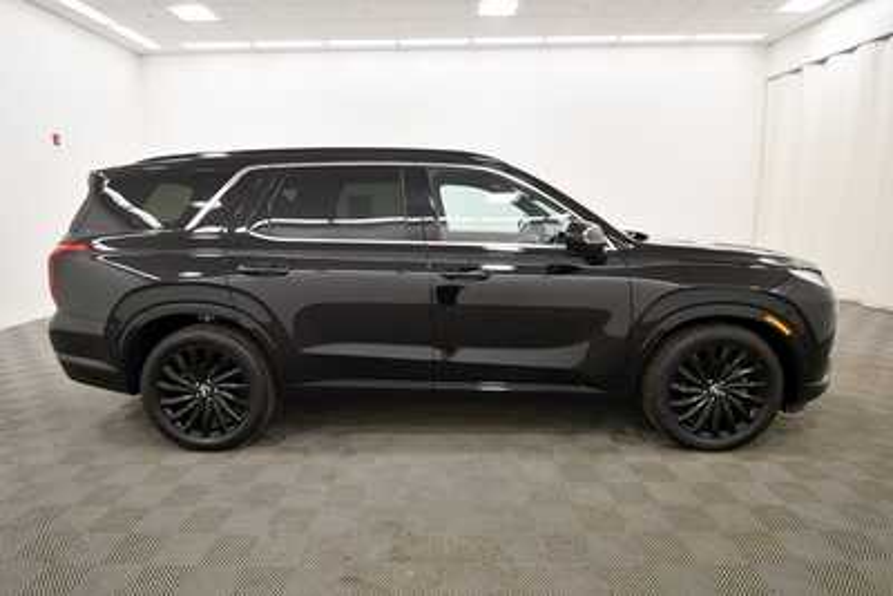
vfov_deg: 64.6
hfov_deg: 86.9
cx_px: 446
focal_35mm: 19
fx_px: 471
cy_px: 298
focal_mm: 13
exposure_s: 1/125
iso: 900
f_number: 5
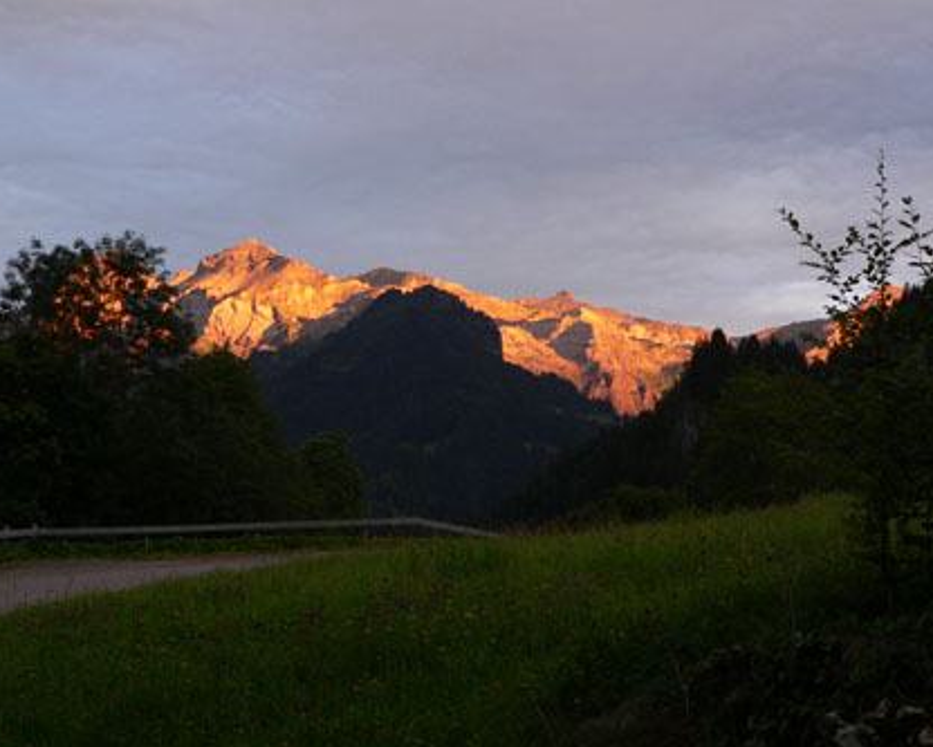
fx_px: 1547
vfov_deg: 27.1
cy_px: 377
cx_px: 433
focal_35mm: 56
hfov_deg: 33.6
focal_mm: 8.8
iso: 200
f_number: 2.8
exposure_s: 1/60
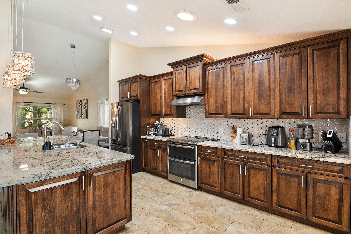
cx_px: 176
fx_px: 166
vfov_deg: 70.4
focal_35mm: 17
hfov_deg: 93.3
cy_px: 117
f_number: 8
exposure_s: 1/10
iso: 800
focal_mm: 17
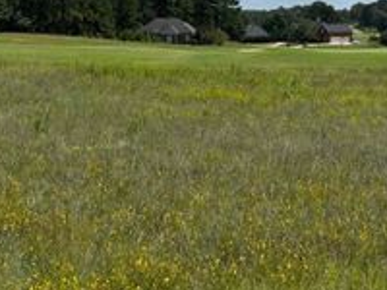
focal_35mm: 65
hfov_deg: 29.4
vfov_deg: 21.9
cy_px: 14
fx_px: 727
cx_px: 286
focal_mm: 5.96
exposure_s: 1/5348
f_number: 1.6
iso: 50
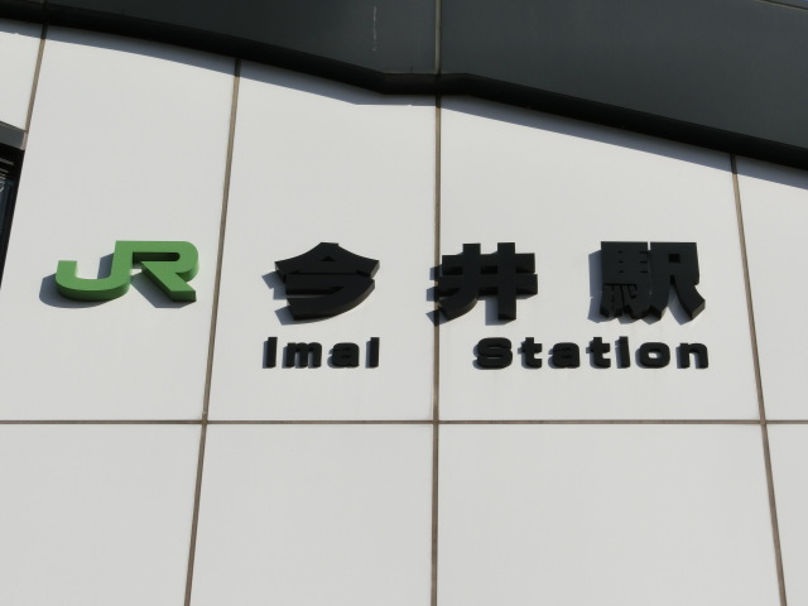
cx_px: 404
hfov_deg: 15.9
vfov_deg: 12.0
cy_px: 303
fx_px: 2894
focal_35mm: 124
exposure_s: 1/800
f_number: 5.7
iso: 80
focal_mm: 22.1
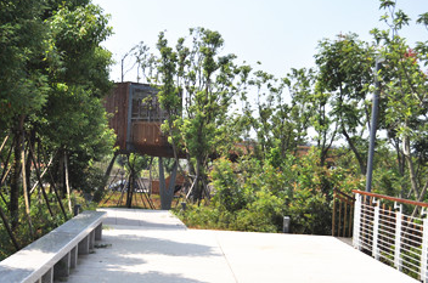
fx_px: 759
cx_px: 159
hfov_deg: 31.3
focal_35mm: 64
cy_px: 145
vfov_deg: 21.1
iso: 320
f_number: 4.5
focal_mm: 30
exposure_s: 1/2500
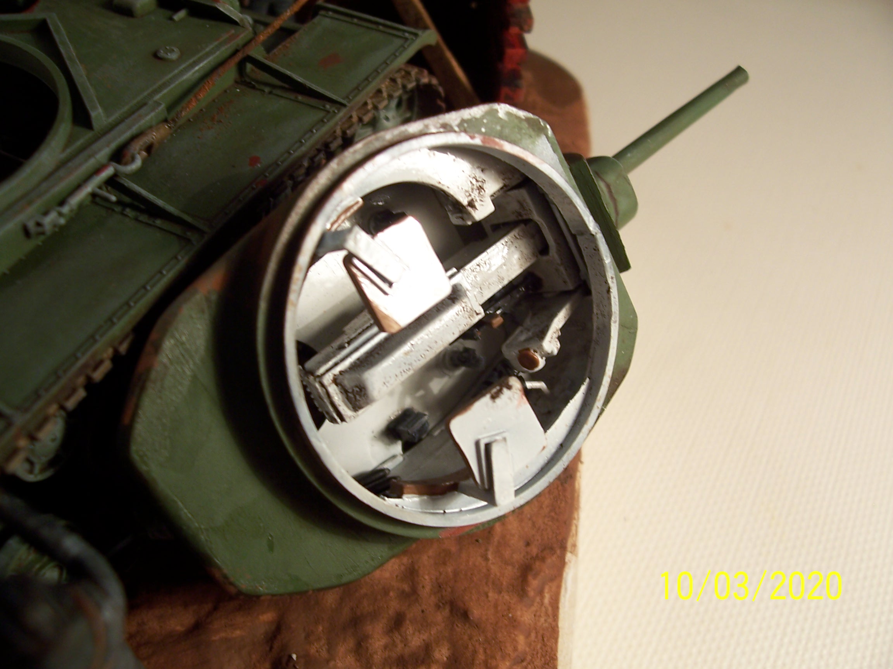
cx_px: 446
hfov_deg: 54.0
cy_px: 334
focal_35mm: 34
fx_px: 877
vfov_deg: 41.8
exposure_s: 1/45
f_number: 2.7
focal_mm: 5.6
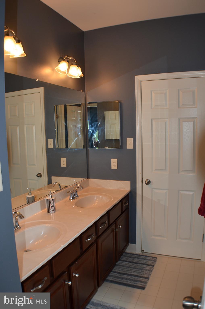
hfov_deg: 36.7
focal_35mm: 36
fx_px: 309
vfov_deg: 53.2
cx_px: 102
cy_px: 154
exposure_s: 1/125
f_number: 4
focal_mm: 24
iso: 400
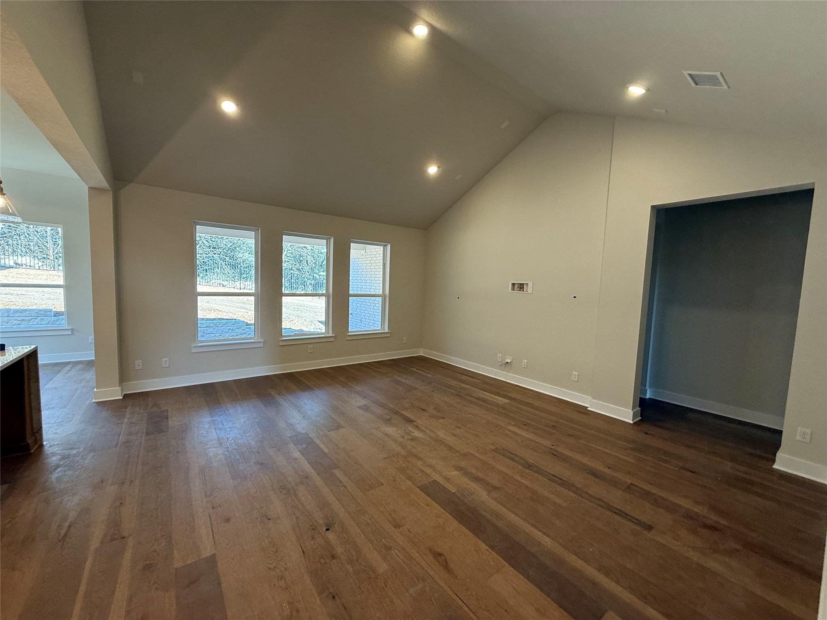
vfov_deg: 85.7
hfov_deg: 102.1
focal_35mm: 14
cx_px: 414
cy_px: 310
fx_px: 334
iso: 125
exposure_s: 1/120
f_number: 2.2
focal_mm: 2.22
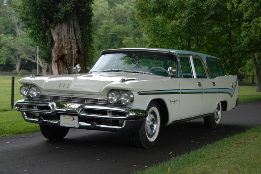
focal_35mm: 68
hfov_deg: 29.8
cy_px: 87
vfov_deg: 20.2
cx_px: 130
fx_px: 490
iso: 100
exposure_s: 1/125
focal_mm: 45
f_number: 5.6
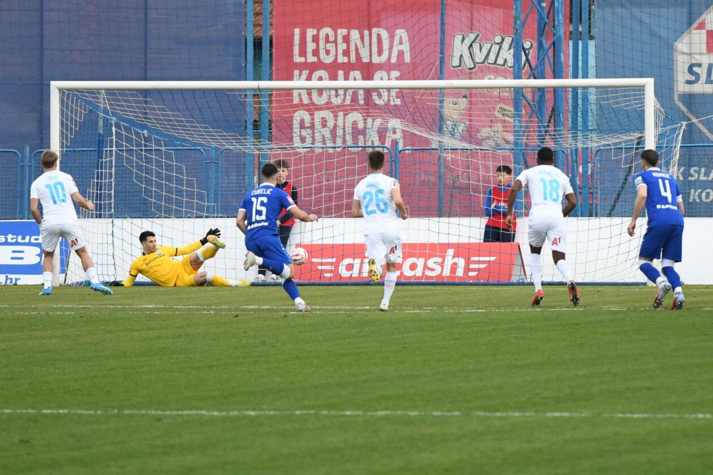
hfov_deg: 6.9
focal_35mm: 300
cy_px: 238
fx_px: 5941
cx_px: 356
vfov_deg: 4.6
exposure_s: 1/2500
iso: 1600
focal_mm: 200
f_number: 4
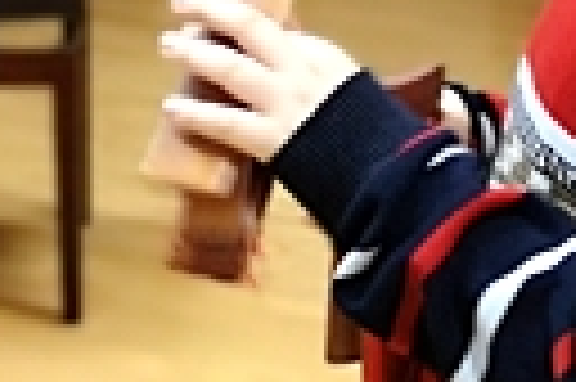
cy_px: -333
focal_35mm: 224
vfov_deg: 6.0
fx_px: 3579
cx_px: 94
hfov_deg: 9.2
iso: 320
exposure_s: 1/33.3
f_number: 1.8
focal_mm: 3.95
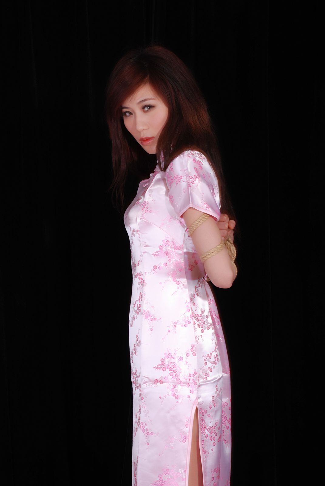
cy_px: 243
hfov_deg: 14.7
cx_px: 162
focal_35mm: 93
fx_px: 1256
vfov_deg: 21.9
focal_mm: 62
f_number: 9
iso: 100
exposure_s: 1/6
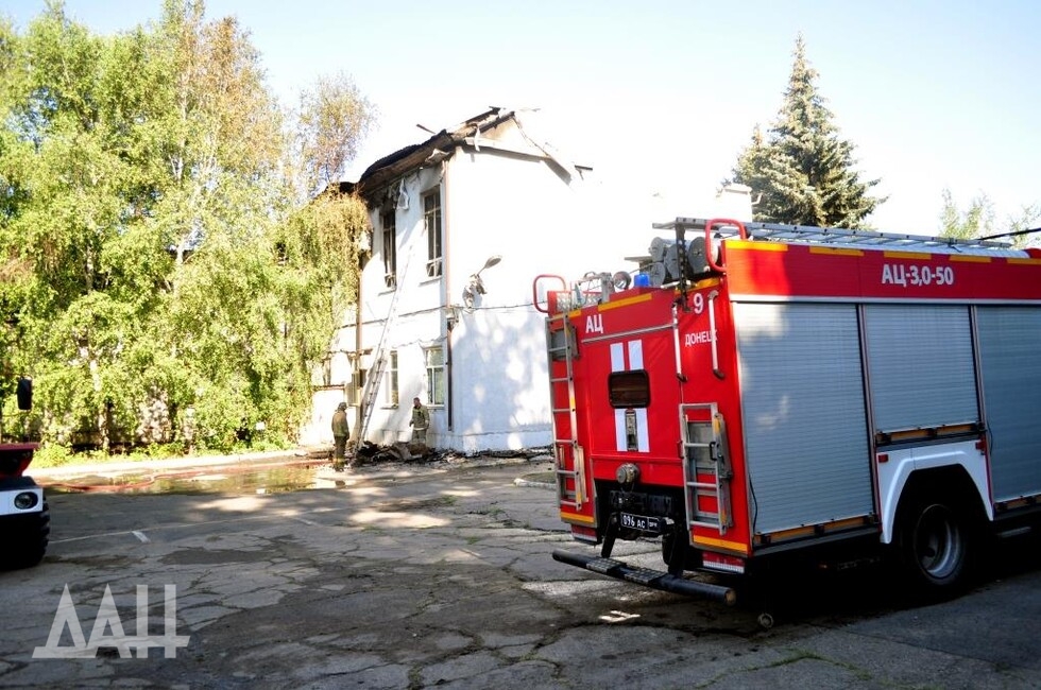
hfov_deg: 67.5
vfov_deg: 47.8
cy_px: 345
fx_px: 779
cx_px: 520
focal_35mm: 27
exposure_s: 1/320
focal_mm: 18
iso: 250
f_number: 4
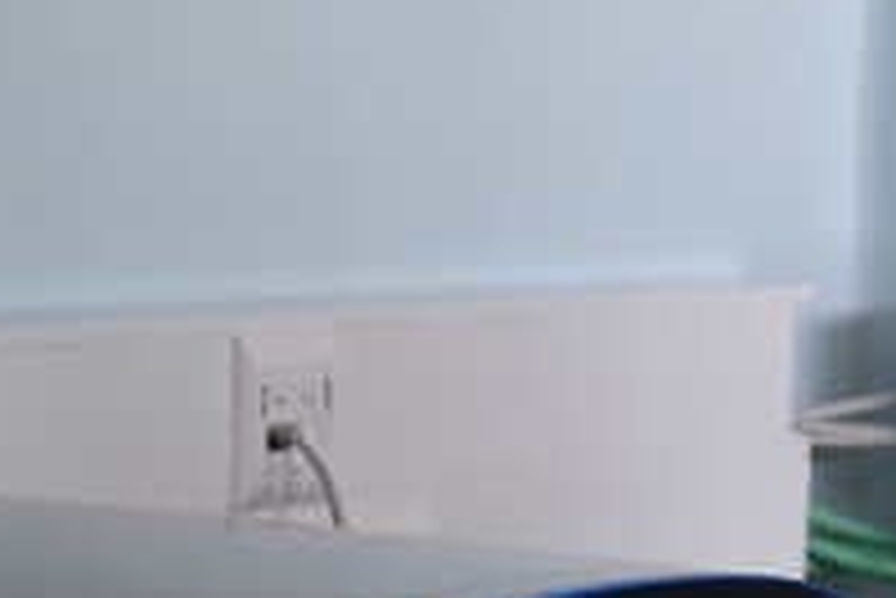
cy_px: 355
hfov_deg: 11.7
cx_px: 1567
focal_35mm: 163
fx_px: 4060
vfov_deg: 8.4
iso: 400
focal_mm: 24
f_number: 4
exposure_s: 1/60
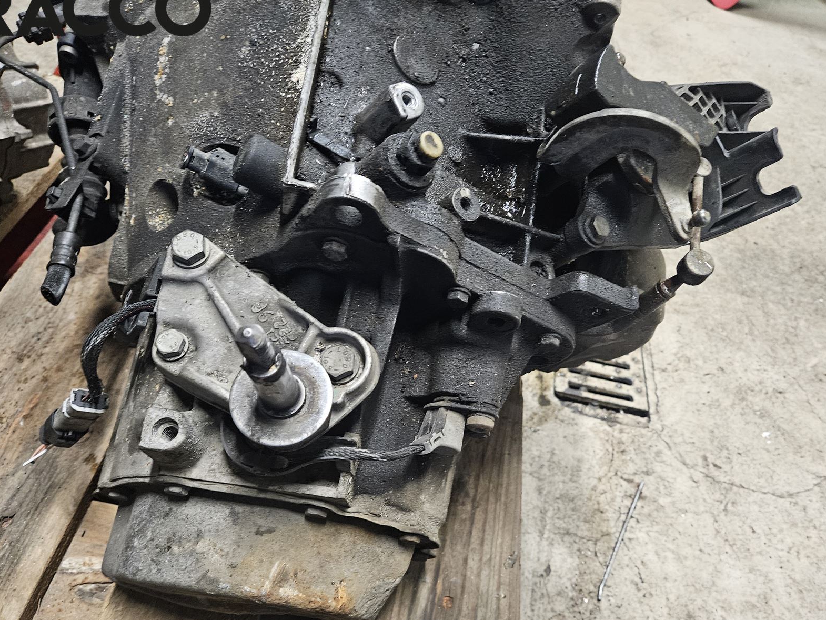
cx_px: 427
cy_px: 384
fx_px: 716
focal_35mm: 30
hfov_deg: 59.9
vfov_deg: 46.4
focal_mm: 5.4
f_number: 1.8
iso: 500
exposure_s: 1/33
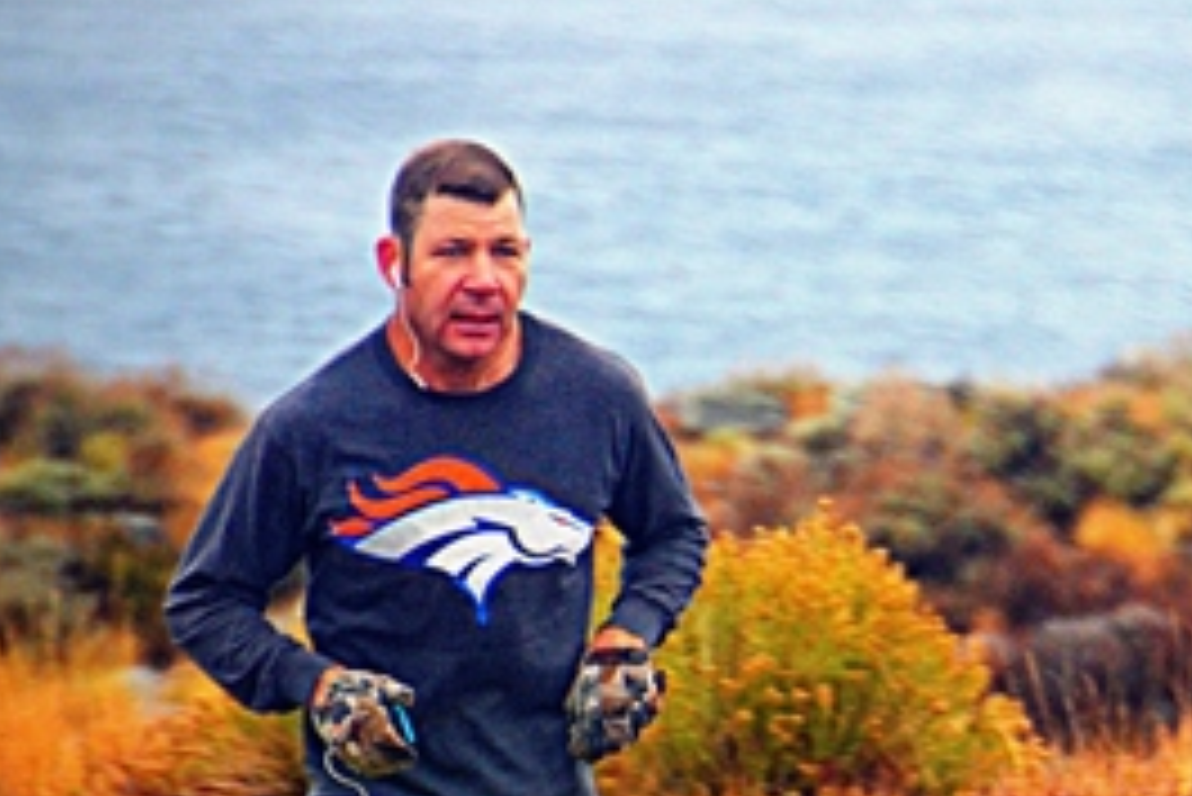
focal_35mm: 995
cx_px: 1098
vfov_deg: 1.4
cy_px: 531
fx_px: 32962
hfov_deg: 2.1
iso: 200
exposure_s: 1/125
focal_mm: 220
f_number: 6.3
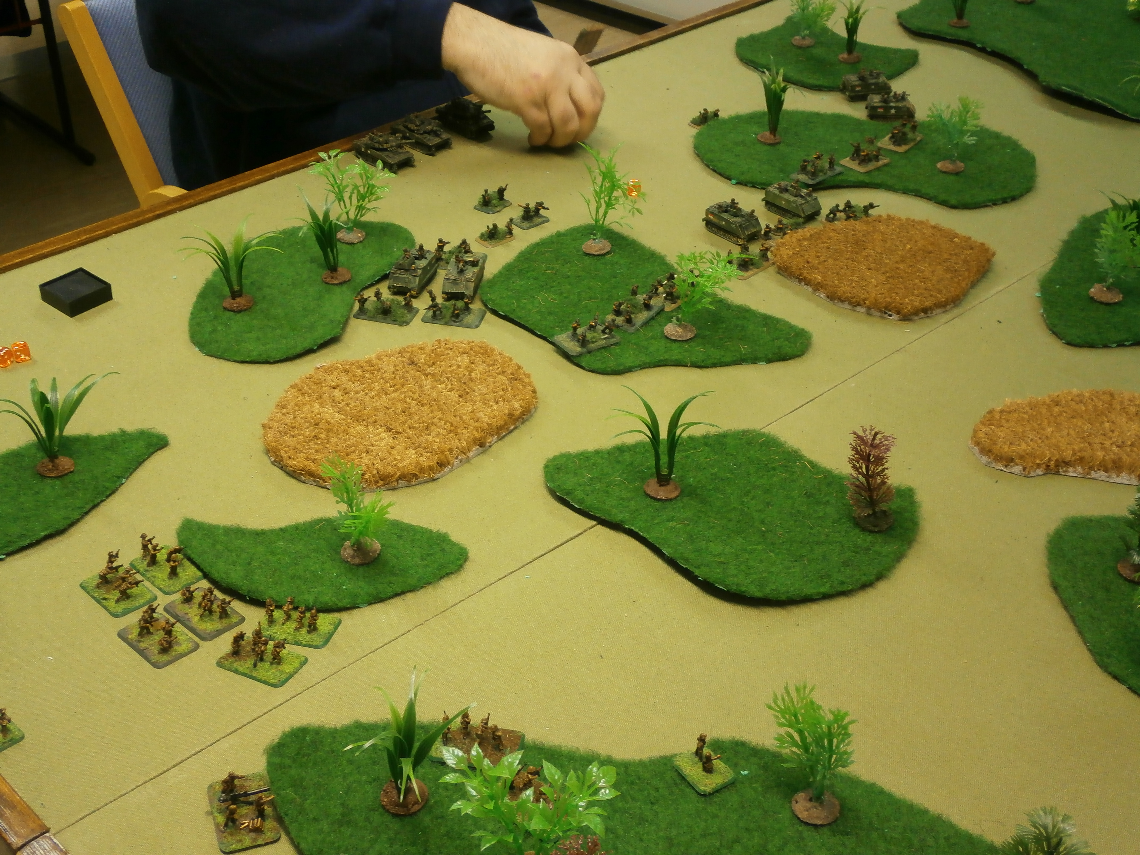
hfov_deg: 40.4
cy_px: 428
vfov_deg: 30.9
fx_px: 1548
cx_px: 570
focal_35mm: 47
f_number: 3.4
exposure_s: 1/30
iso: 200
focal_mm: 8.3
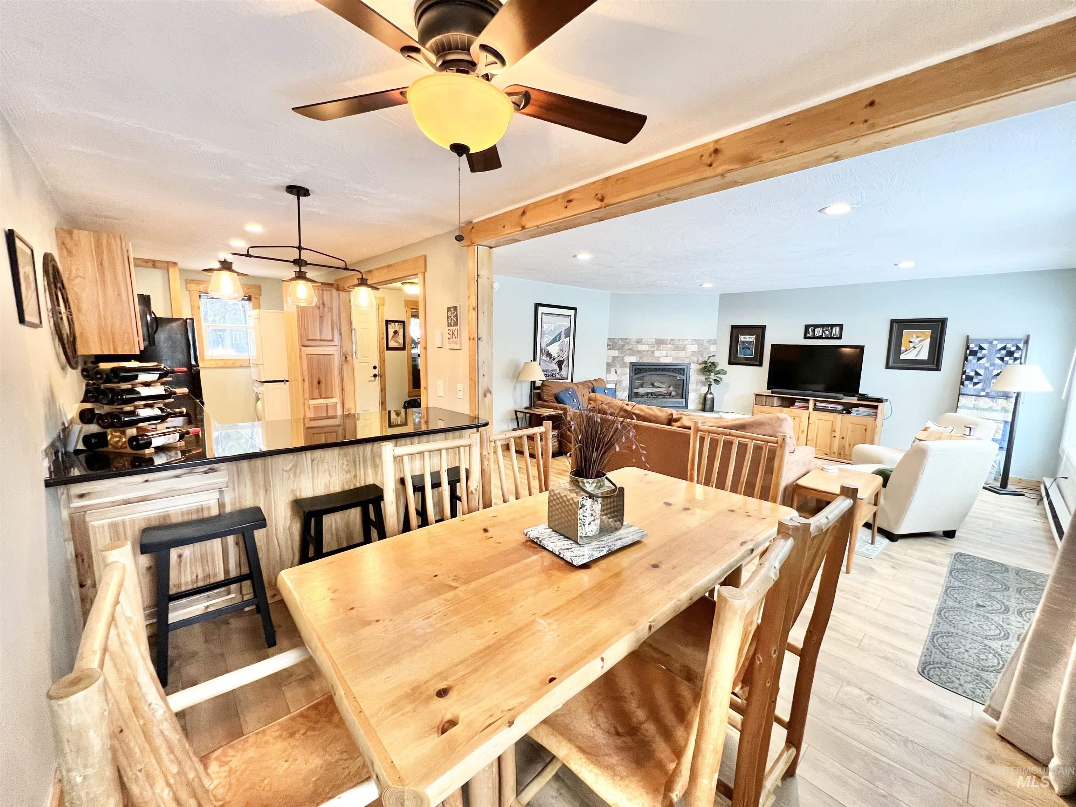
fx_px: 404
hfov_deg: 106.2
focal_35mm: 13
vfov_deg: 89.9
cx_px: 538
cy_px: 404
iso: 320
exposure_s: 1/60
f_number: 1.8
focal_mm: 1.57
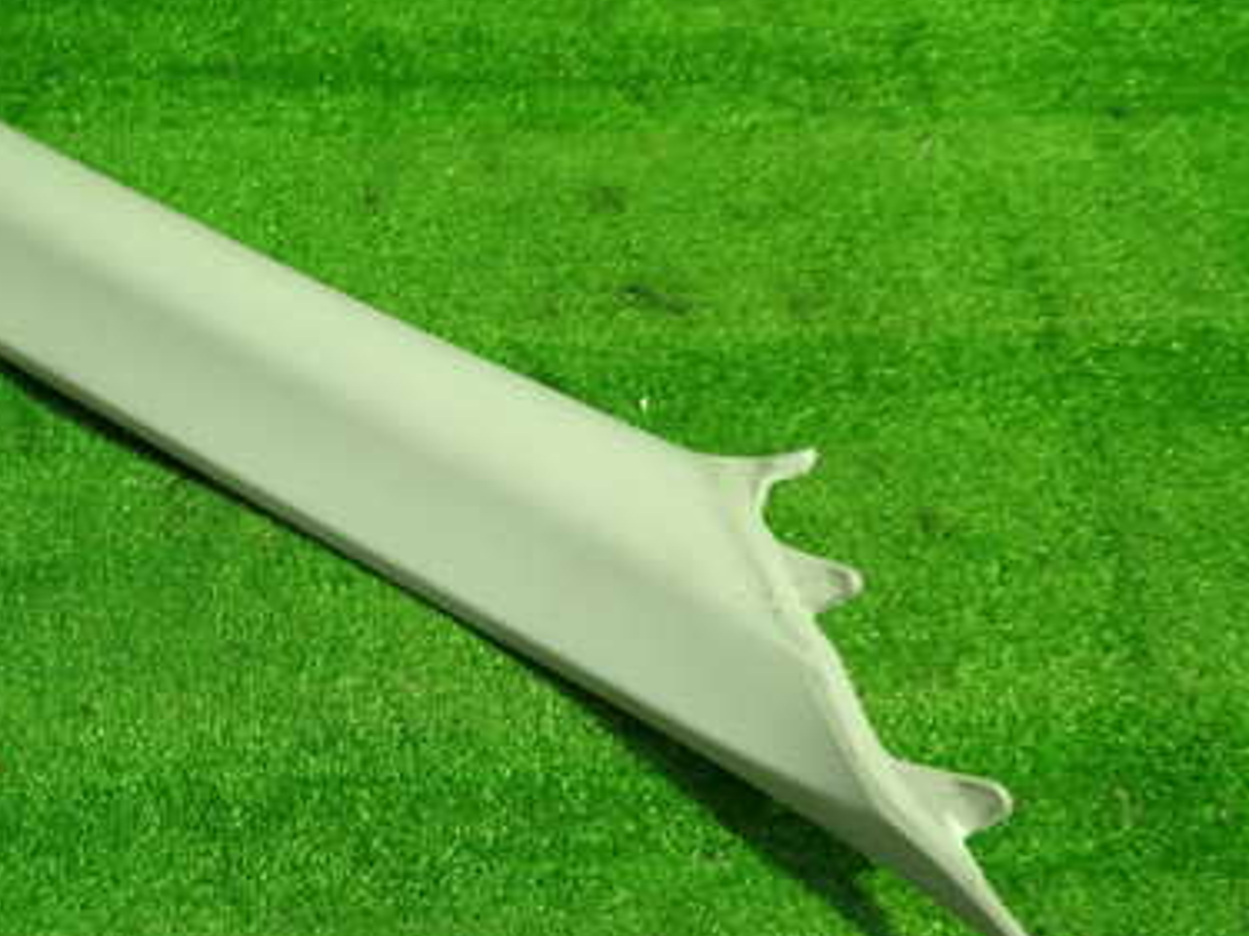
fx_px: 1443
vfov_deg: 35.8
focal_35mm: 40
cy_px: 376
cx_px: 280
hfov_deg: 44.9
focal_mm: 4.5
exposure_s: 1/30
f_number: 2
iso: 200
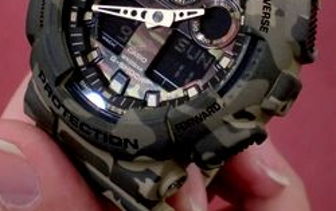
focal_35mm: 80
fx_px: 734
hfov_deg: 25.8
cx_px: 192
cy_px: 40
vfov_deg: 16.2
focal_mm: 6.3
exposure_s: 1/60
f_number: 3.1
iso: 250
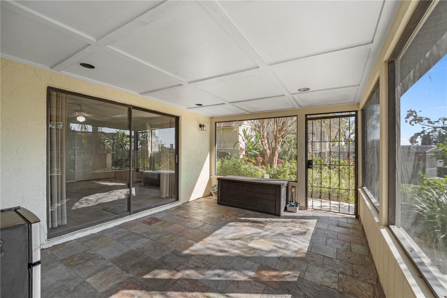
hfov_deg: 104.3
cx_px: 224
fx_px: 174
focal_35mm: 14
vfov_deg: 81.2
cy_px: 149
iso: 100
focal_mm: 14
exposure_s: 1/6
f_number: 9
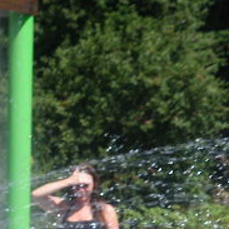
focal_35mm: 350
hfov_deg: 5.0
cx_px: -133
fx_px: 2620
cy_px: 299
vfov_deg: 5.0
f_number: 5
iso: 64
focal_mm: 17.4
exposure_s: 1/250
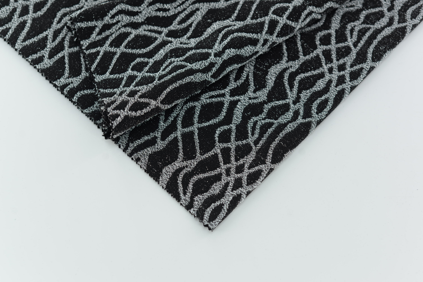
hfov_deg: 39.6
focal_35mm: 50
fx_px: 588
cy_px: 141
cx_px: 212
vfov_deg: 27.0
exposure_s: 1/125
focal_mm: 50
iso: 100
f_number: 4
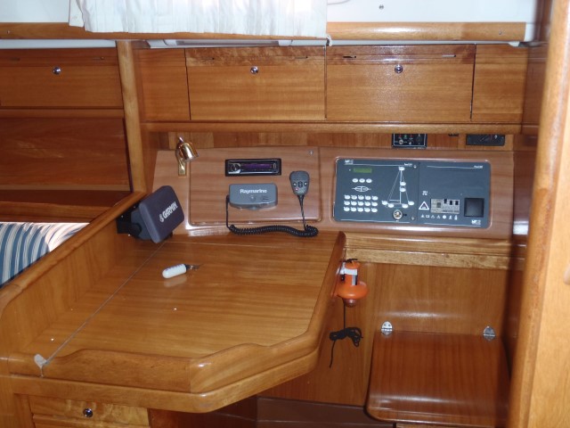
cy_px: 214
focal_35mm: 38
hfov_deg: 49.0
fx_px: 626
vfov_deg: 37.7
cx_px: 285
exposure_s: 1/40
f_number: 4.6
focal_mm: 6.83
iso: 250
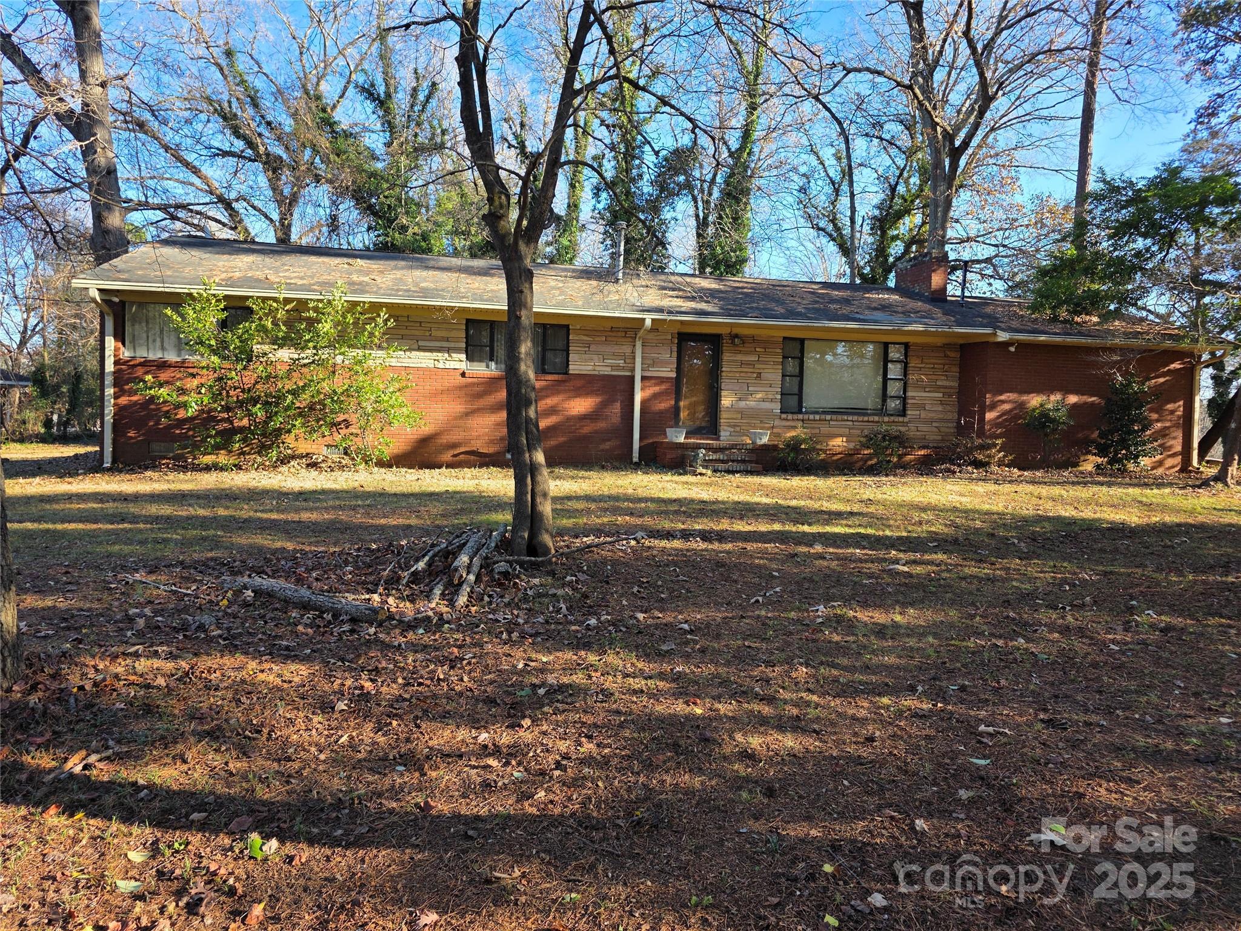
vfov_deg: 58.9
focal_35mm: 23
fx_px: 825
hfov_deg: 73.9
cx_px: 620
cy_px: 466
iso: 32
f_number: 1.7
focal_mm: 6.3
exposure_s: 1/359
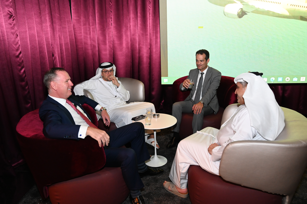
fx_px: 251
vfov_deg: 44.2
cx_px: 154
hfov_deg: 62.8
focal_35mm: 30
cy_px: 102
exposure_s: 1/100
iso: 4000
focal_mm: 29.5
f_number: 4
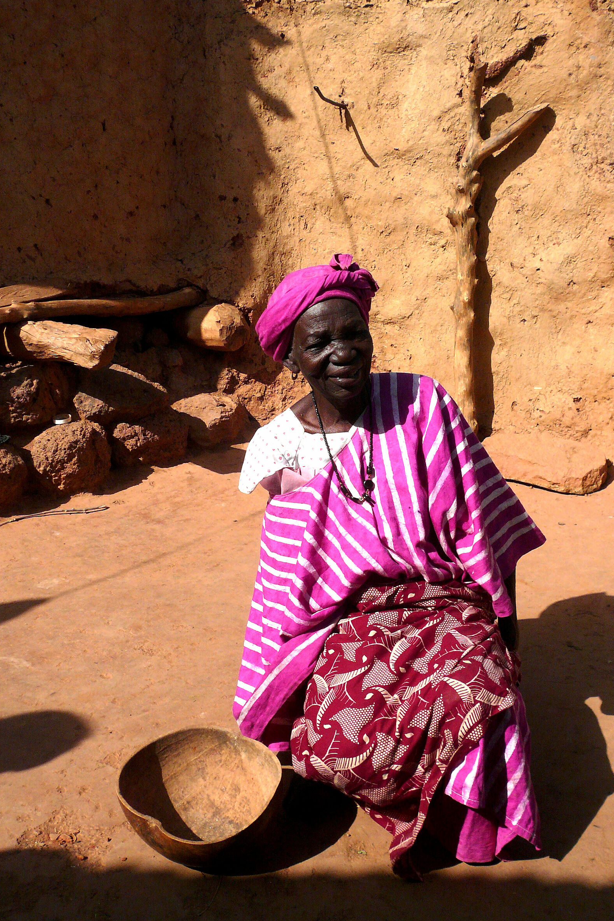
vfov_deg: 47.4
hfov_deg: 32.6
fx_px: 1049
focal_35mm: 41
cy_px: 464
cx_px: 325
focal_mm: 6.4
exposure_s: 1/320
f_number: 9
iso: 100
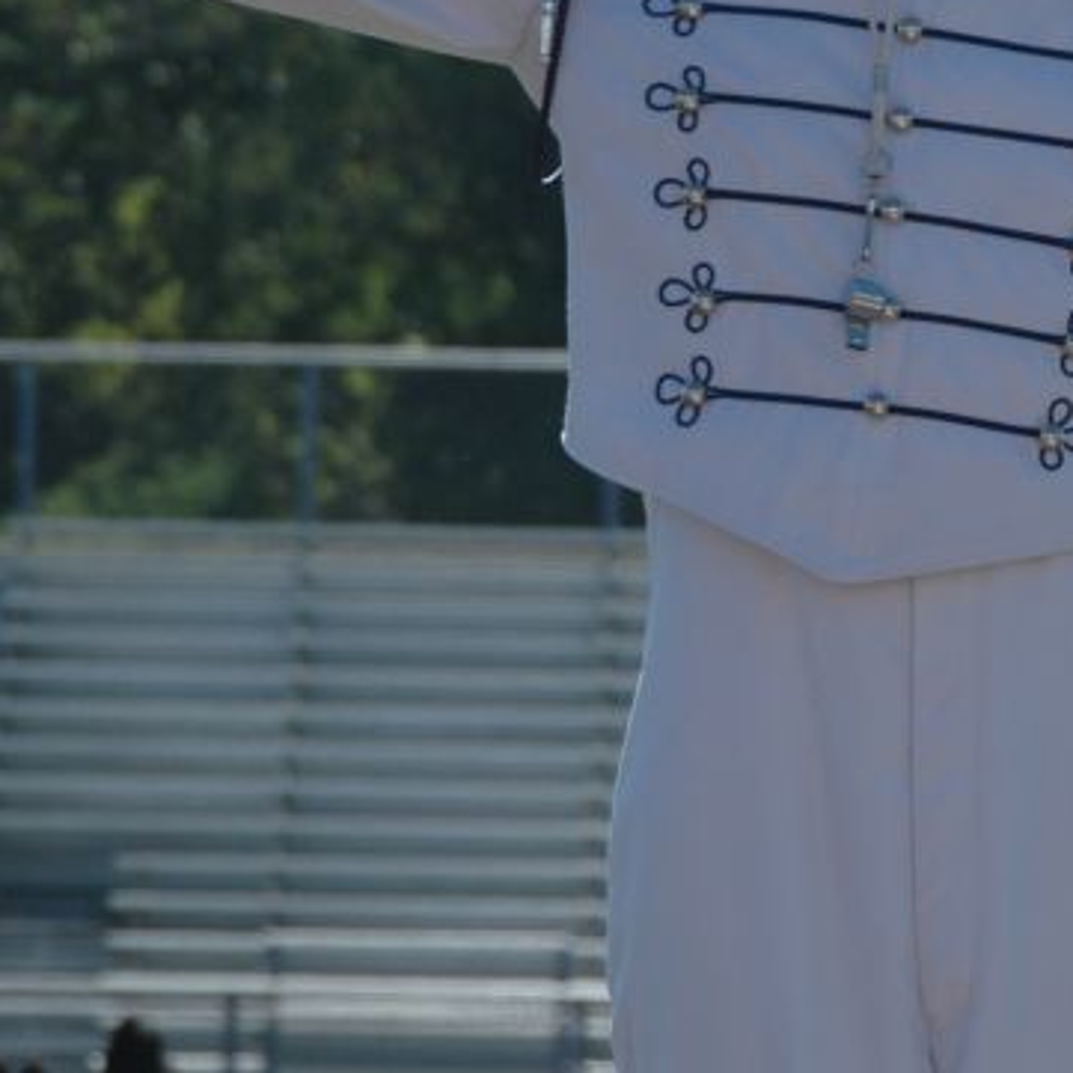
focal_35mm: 469
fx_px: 16448
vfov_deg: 3.7
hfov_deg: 3.7
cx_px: 814
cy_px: 270
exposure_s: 1/800
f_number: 7.1
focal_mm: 130
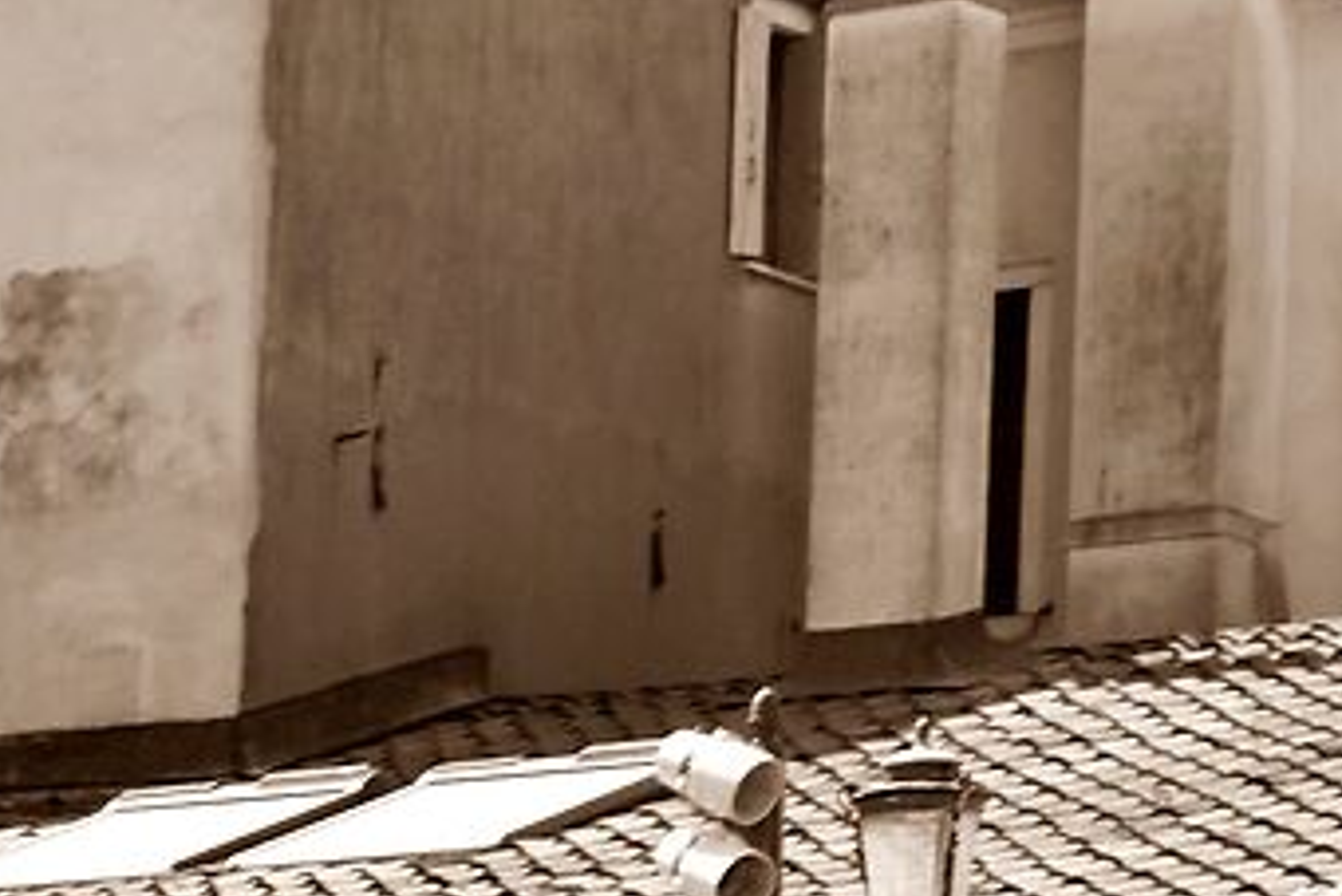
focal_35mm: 219
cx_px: -2688
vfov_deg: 6.0
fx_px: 8167
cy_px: 2368
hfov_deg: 8.0
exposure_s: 1/80
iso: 100
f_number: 11
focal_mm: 31
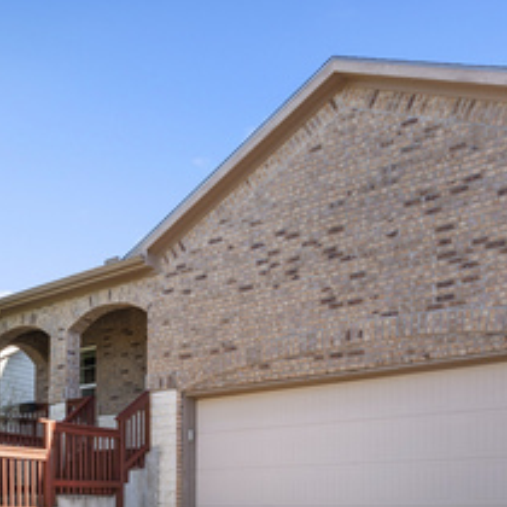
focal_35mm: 44
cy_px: 494
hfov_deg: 37.1
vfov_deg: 35.1
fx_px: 729
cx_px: 109
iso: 200
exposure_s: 1/50
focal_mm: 17
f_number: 8
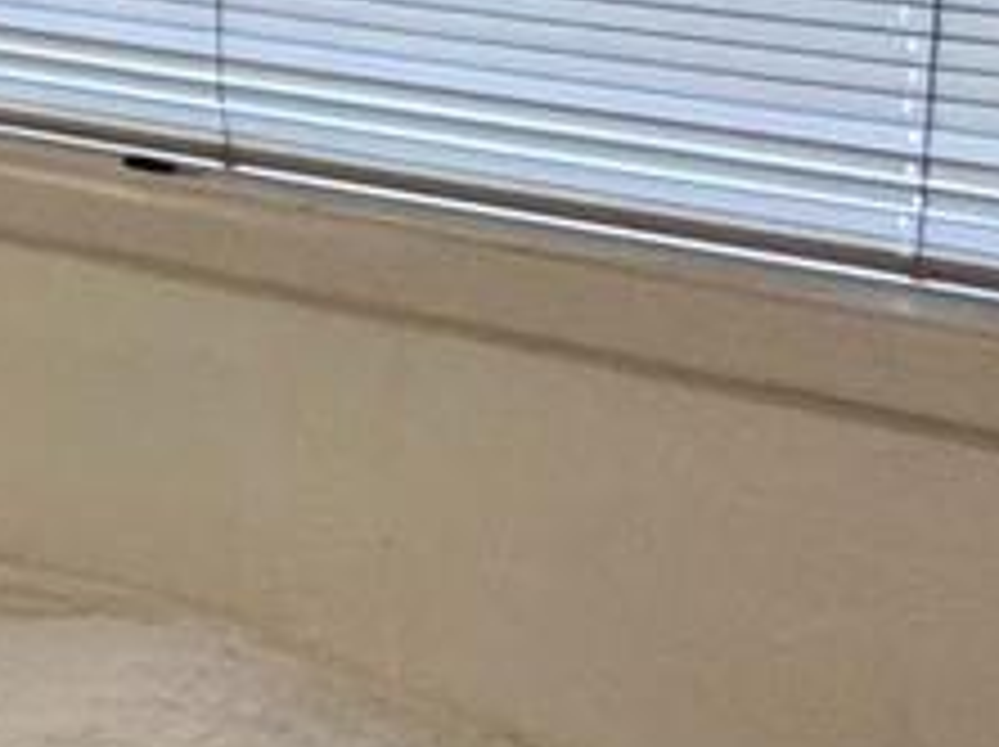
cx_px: -2043
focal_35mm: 91
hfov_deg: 11.3
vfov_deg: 14.6
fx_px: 2623
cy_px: -508
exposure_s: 1/120
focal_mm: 2.22
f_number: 2.2
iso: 200
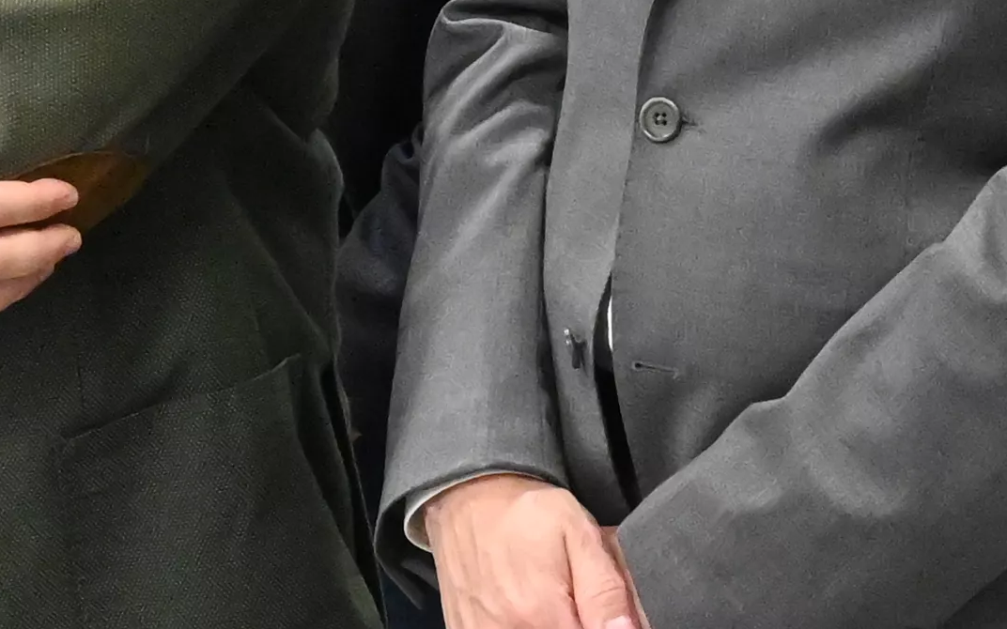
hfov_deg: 16.1
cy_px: 193
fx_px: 3485
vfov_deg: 10.3
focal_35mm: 127
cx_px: 1013
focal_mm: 16
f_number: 6.3
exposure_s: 1/160
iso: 6400
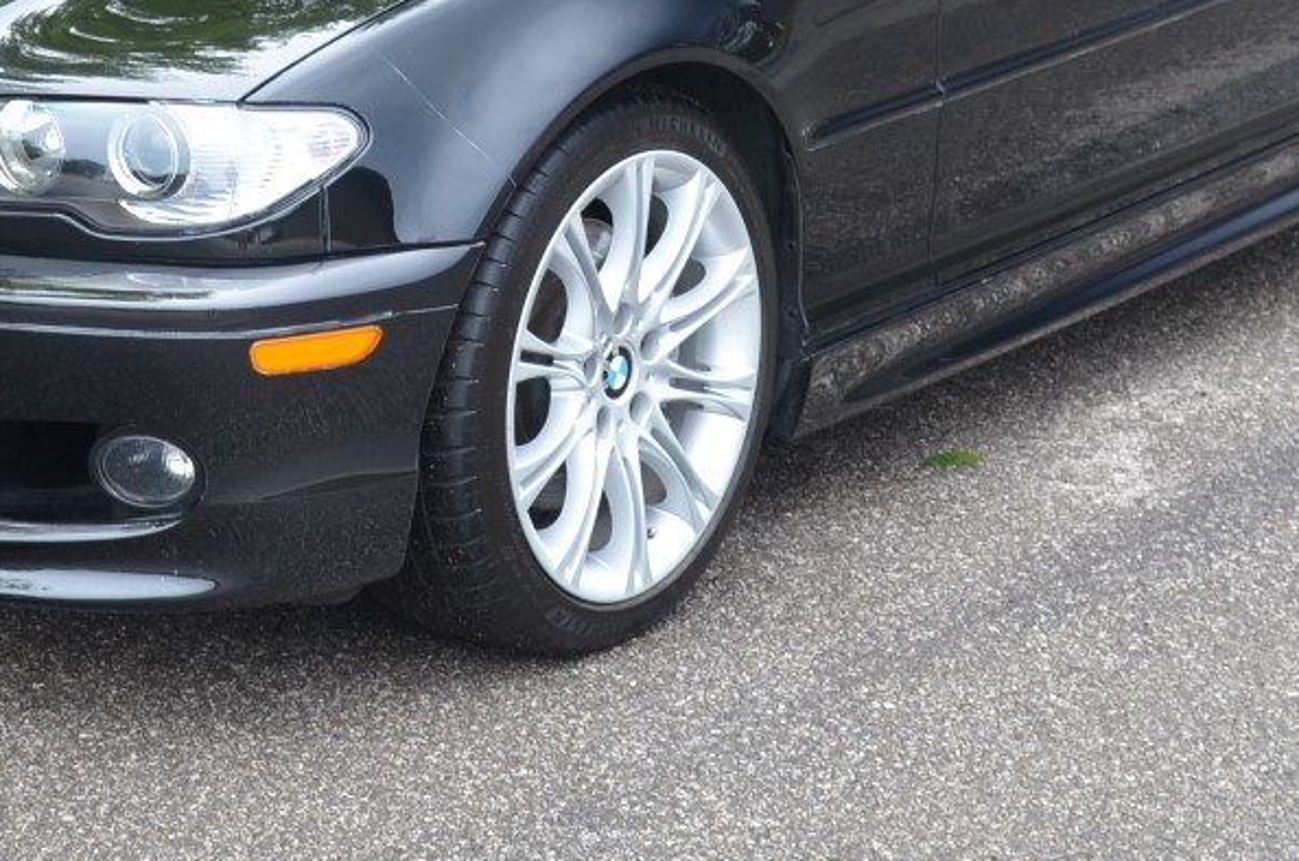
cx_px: 519
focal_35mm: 119
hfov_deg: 17.2
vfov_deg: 11.3
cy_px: -63
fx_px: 4300
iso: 400
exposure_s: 1/80
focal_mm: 29
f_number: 4.5
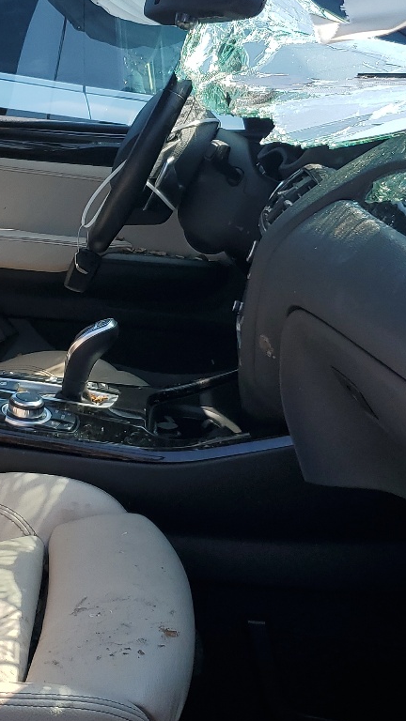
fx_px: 1129
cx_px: 124
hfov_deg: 20.3
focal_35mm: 59
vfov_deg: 35.4
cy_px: 365
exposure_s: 1/1429
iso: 50
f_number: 1.5
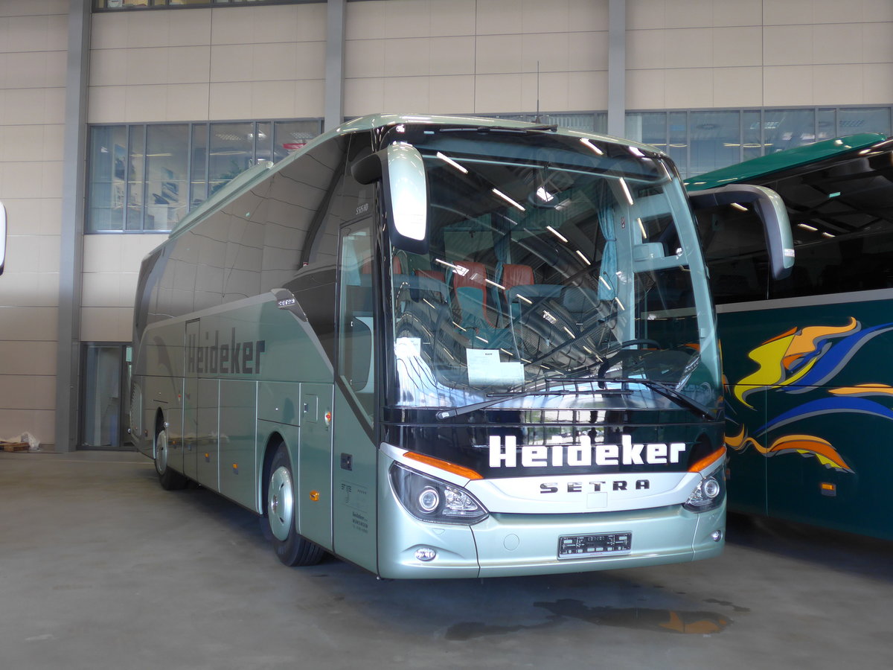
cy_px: 335
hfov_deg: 45.8
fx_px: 1058
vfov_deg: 35.1
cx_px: 446
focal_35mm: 41
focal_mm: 8.4
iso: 125
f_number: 2.6
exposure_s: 1/60
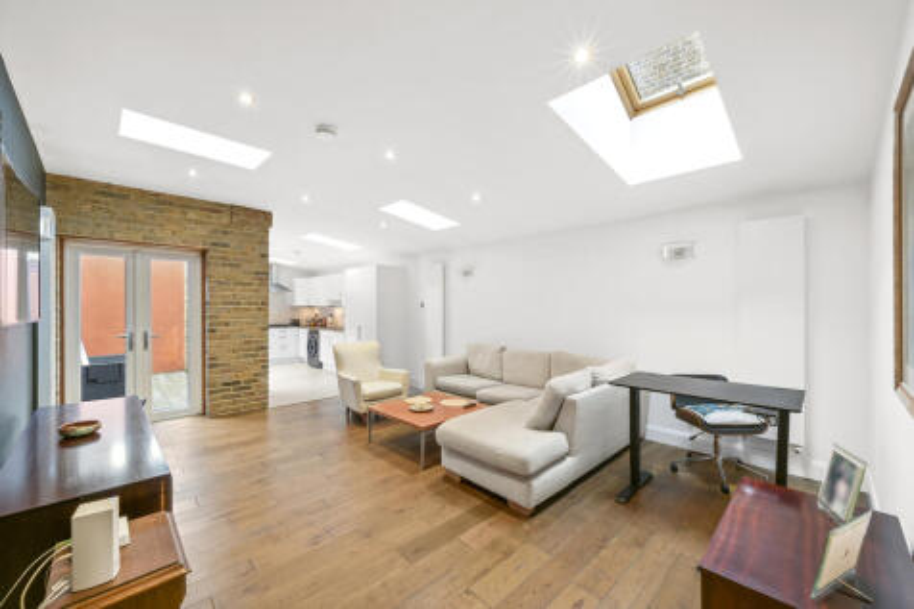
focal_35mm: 14
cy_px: 304
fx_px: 355
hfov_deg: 104.3
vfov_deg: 81.2
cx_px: 457
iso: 200
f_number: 16
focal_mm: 14
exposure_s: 2
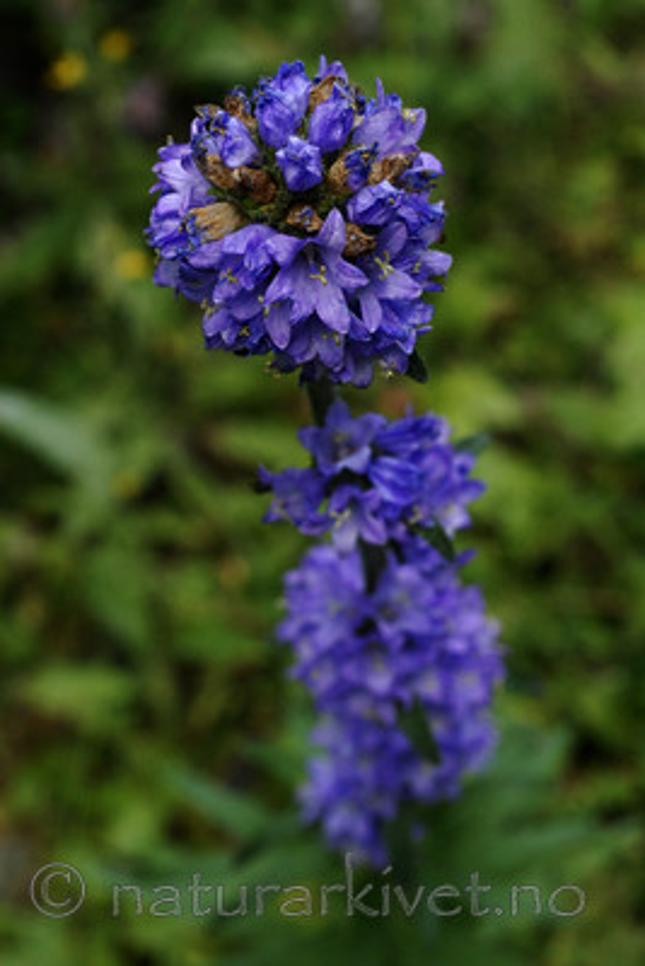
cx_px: 322
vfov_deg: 22.6
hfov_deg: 15.2
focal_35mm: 90
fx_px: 2416
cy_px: 483
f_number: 8
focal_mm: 60
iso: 1000
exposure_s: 1/80
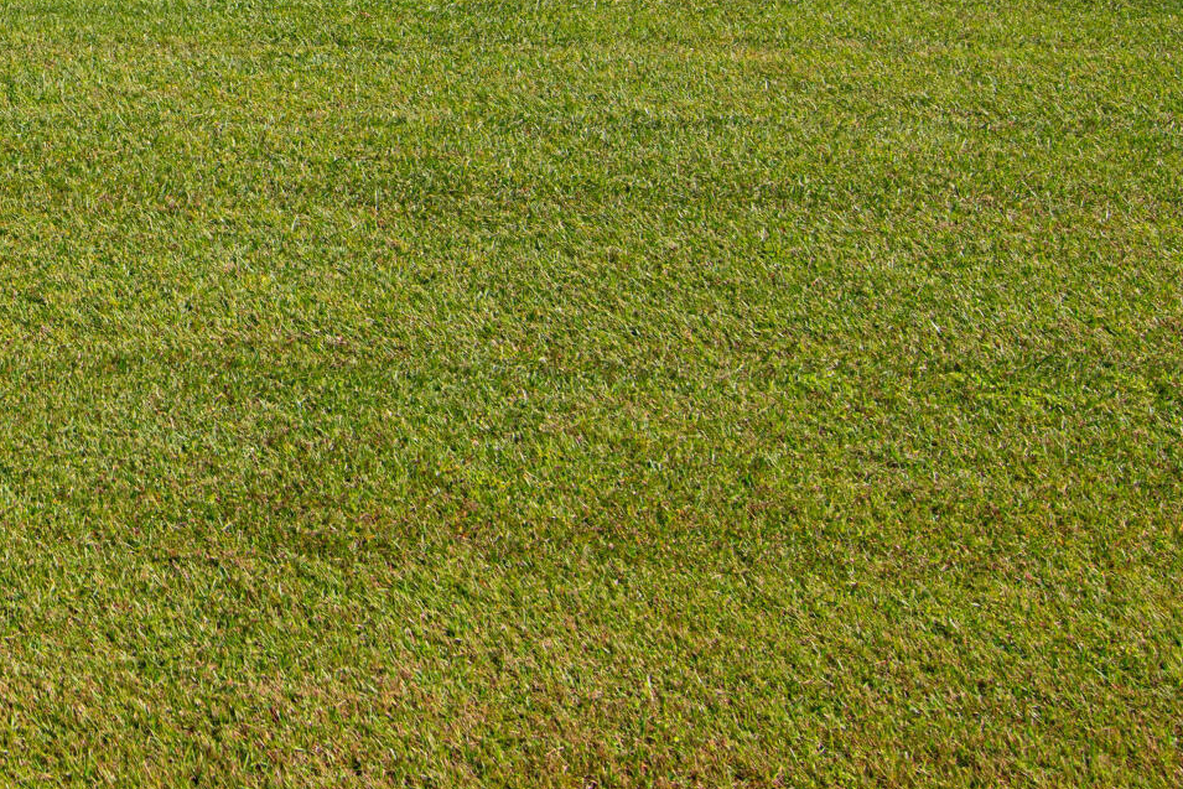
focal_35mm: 66
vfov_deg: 18.1
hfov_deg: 26.1
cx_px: -348
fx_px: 2169
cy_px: -432
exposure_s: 1/2000
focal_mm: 21
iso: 320
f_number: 7.1
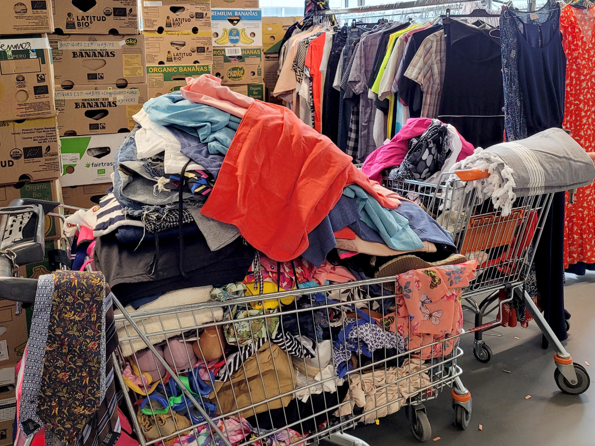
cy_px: 155
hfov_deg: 52.6
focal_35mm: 35
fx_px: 602
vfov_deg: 40.3
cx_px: 276
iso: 250
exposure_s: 1/100
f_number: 1.8
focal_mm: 5.4
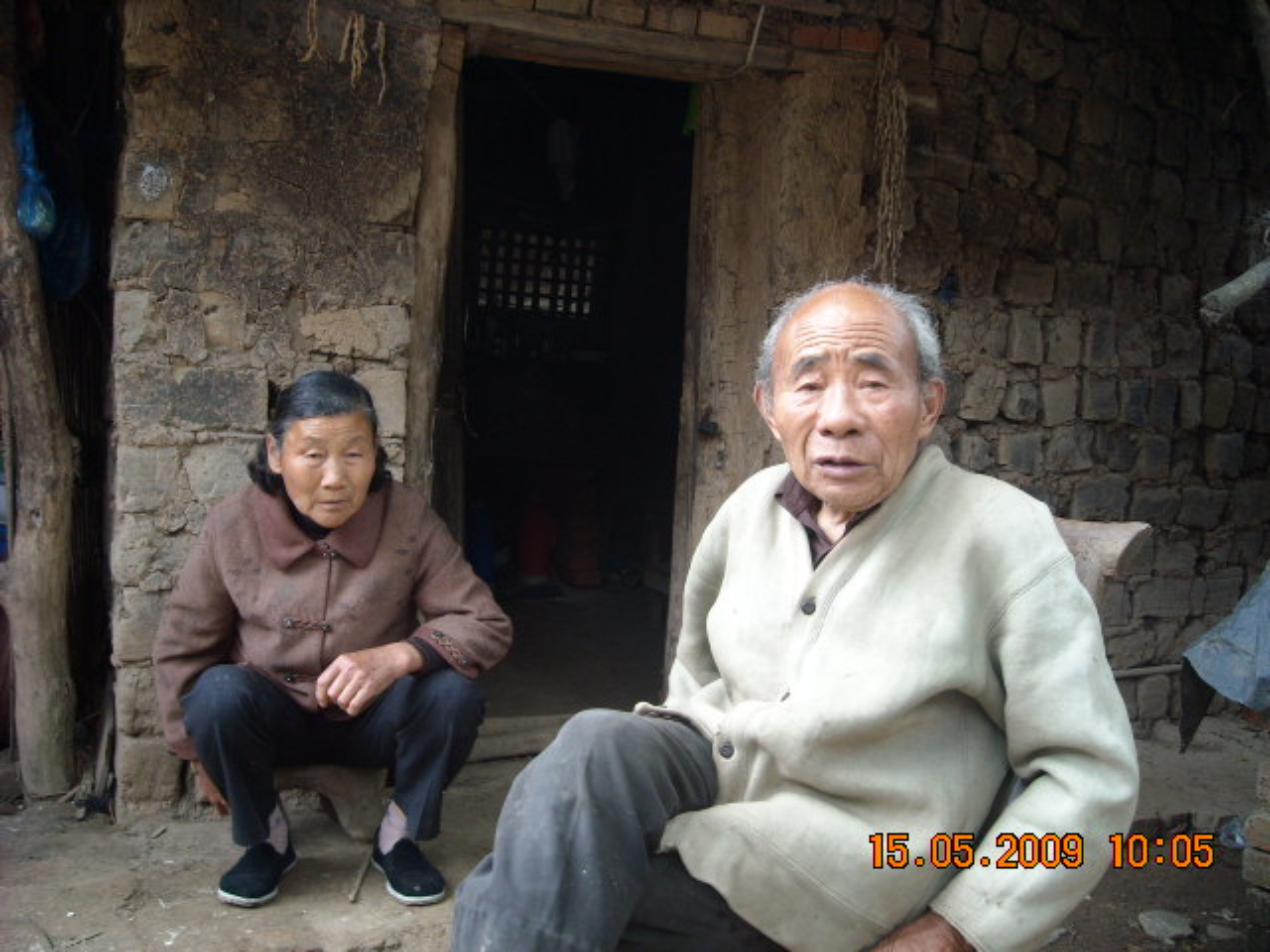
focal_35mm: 35
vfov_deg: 40.7
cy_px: 476
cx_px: 635
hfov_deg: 52.6
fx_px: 1284
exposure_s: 1/60
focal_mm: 5.7
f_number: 2.8
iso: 113
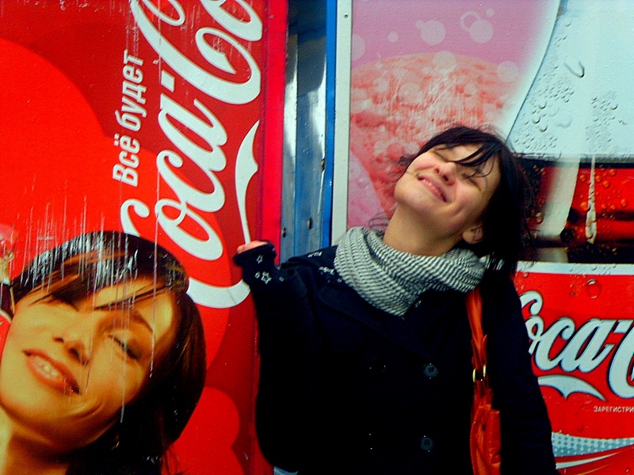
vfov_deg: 12.7
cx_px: 317
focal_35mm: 117
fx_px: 2143
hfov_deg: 16.8
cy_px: 238
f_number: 4.5
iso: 100
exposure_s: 1/90
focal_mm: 19.8
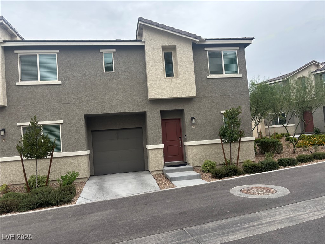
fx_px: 244
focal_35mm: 26
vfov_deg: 53.1
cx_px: 162
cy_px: 122
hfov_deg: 67.3
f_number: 1.6
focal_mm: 5.96
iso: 50
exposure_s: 1/1248
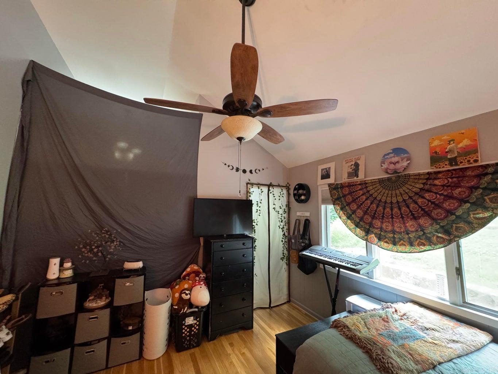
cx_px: 249
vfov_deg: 85.7
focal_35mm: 14
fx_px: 201
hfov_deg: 102.1
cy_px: 187
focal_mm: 2.22
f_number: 2.2
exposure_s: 1/60
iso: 500
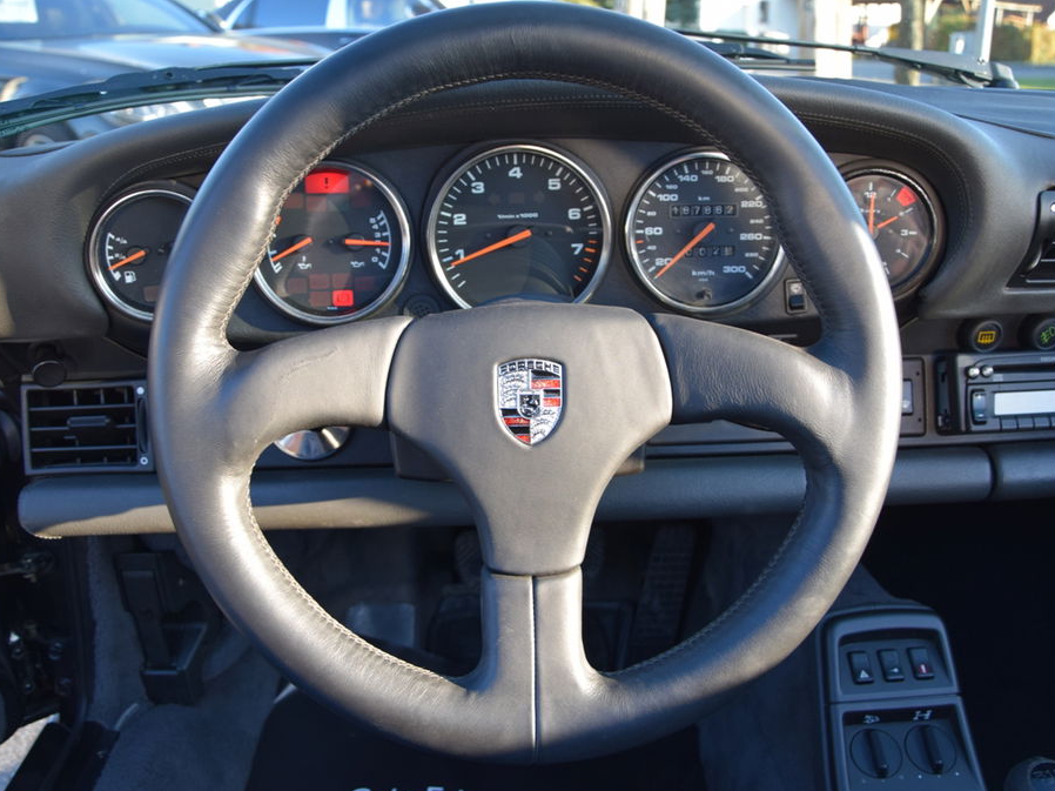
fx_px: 1753
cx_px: 533
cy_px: 400
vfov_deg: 25.4
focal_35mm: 58
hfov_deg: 33.5
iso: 400
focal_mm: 35
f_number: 6.3
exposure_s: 1/160
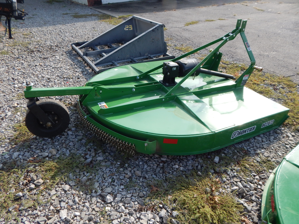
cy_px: 112
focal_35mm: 22
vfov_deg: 61.1
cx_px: 150
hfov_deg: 76.4
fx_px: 190
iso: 125
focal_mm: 4
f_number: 3
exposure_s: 1/640
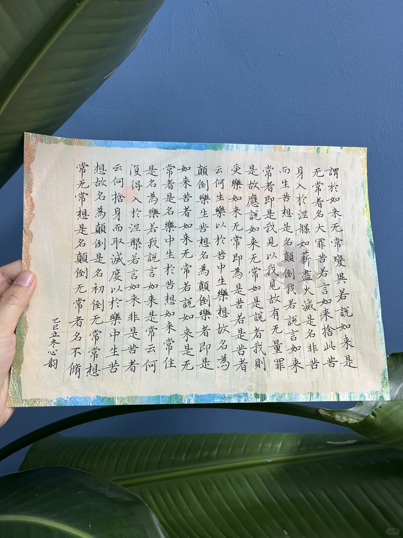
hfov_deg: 53.1
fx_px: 404
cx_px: 202
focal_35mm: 26
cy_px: 269
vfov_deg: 67.3
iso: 80
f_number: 1.5
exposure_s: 1/100
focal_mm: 5.7
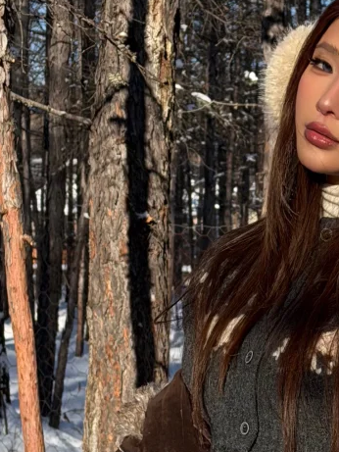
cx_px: 316
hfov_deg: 9.8
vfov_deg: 13.1
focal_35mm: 150
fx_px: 1958
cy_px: 322
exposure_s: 1/3534
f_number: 1.78
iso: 64
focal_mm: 6.76
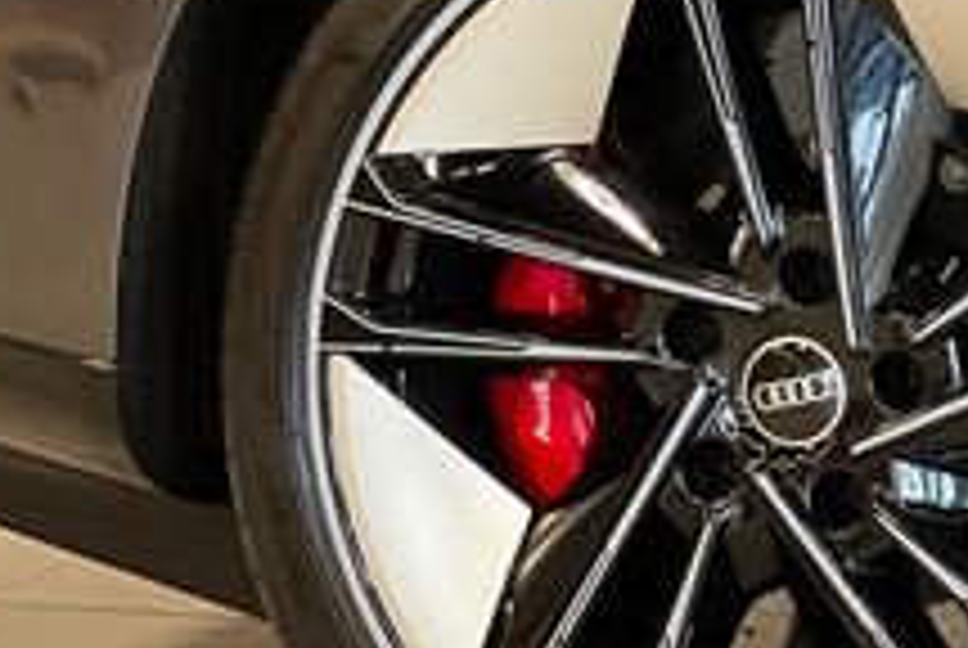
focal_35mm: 238
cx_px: 1018
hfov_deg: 8.6
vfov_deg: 5.8
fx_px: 6408
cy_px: 4
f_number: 2.8
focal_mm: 9
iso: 160
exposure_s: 1/40
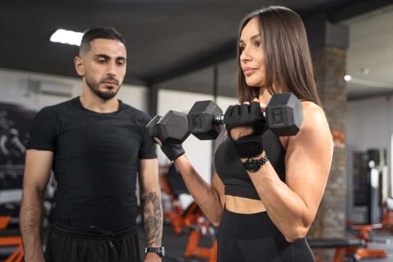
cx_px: 196
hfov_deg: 43.6
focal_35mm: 45
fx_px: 491
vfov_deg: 29.9
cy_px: 131
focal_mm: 45
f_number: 2.8
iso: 2000
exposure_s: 1/250
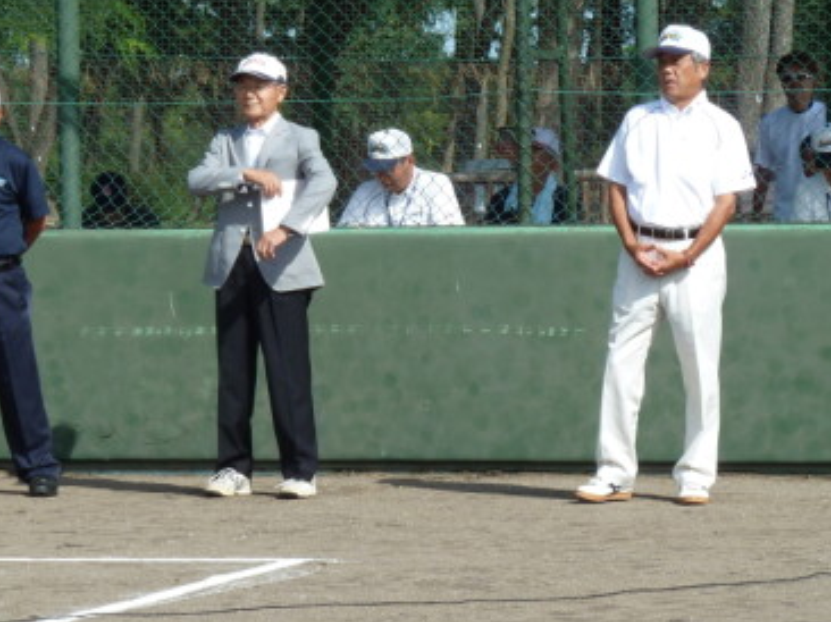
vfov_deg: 6.2
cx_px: 282
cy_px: 361
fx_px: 5782
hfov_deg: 8.2
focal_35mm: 241
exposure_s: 1/320
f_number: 4.5
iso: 80
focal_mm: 24.1
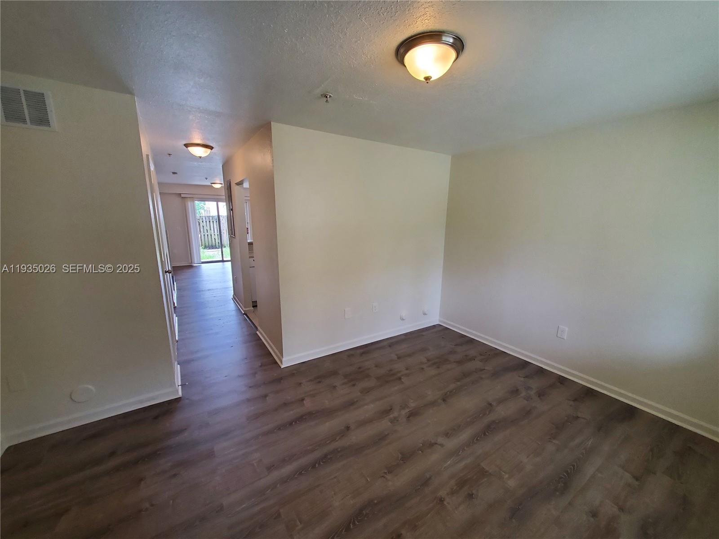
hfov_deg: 106.2
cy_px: 270
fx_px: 270
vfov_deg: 89.9
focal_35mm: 13
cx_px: 360
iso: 200
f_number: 2.2
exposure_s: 1/59
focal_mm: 1.8
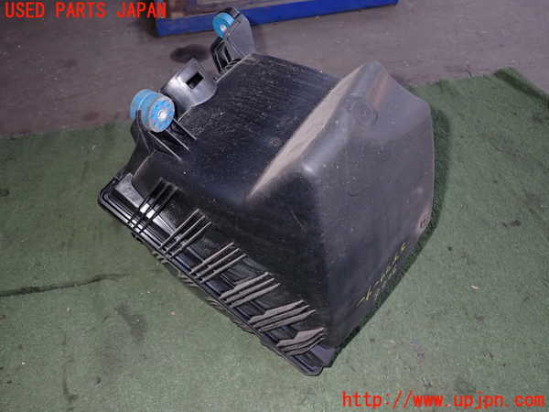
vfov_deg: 46.8
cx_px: 274
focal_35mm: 30
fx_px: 476
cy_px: 206
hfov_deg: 60.0
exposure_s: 1/30
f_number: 6.3
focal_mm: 5.4
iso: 250
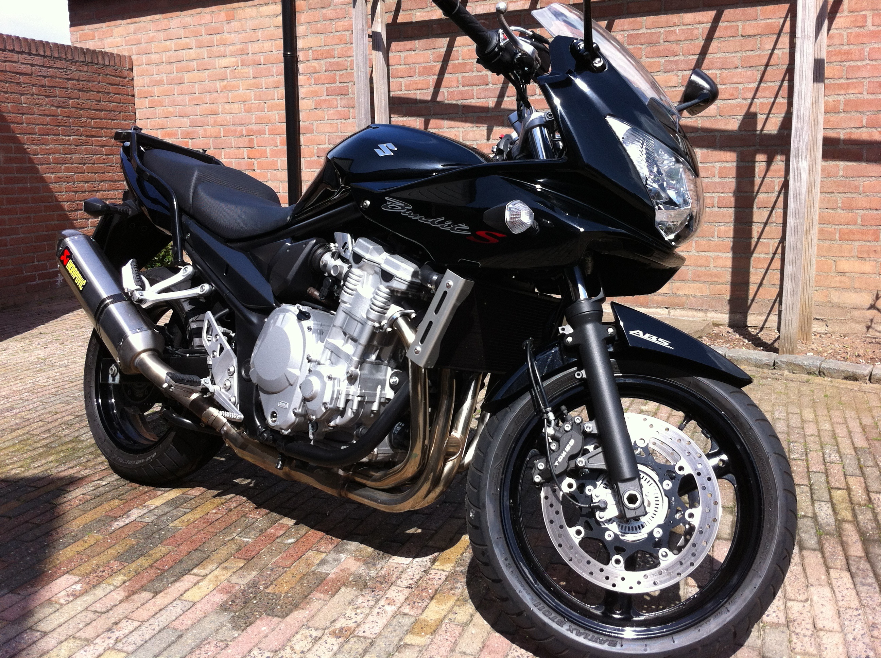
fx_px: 889
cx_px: 440
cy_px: 329
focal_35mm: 35
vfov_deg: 40.6
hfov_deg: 52.7
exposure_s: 1/670
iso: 80
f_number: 2.8
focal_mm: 3.85
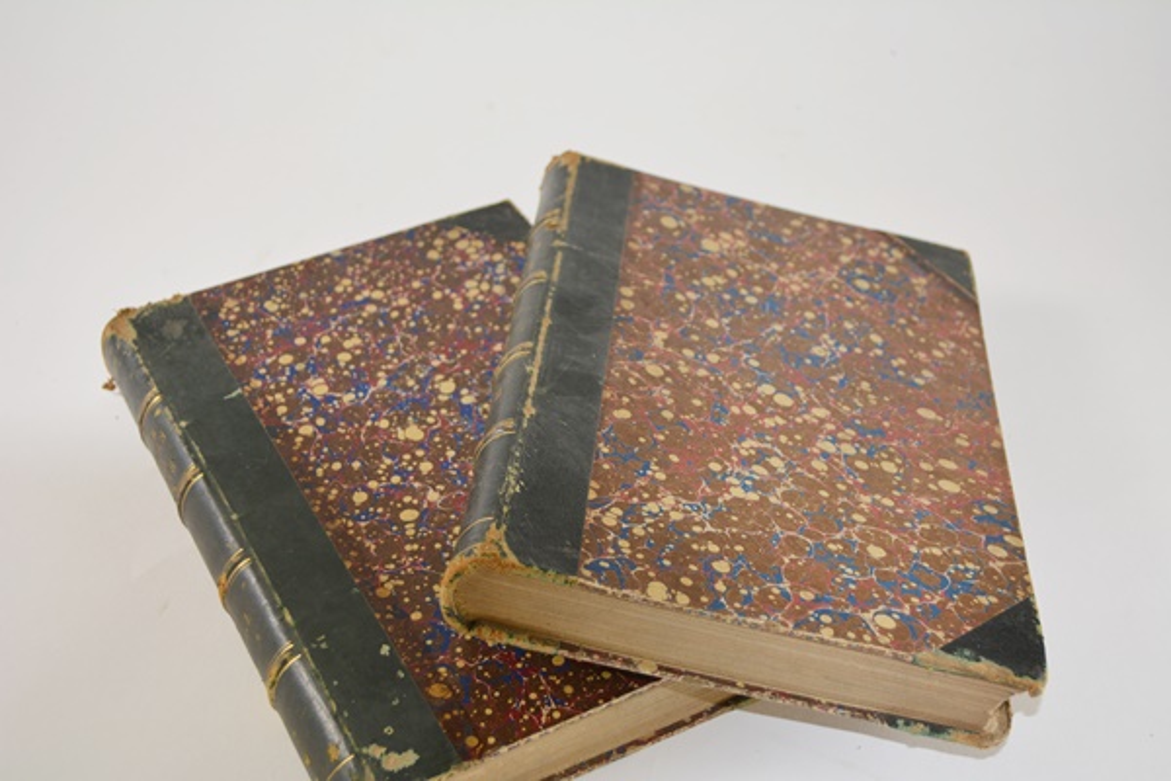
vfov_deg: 26.5
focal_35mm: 51
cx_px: 586
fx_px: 1659
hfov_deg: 38.9
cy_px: 390
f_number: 5
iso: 250
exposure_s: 1/125
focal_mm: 34
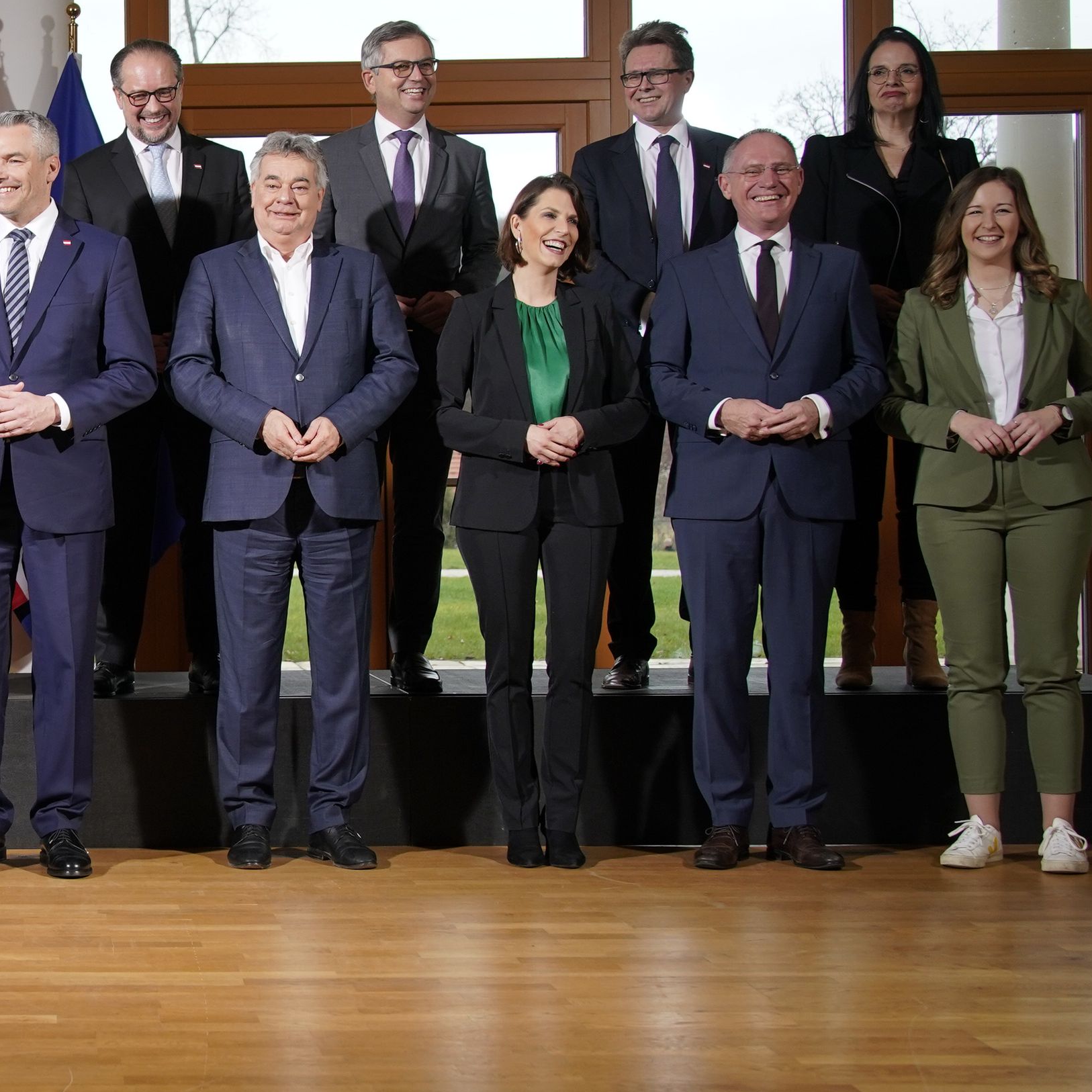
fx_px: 2463
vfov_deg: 25.0
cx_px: -22
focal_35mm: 69
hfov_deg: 23.8
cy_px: 528
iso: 640
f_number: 4
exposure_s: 1/500
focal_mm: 33
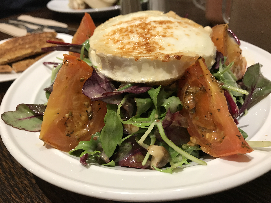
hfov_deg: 63.4
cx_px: 136
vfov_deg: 49.7
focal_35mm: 28
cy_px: 102
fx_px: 219
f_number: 1.8
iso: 40
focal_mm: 3.99
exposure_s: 1/25
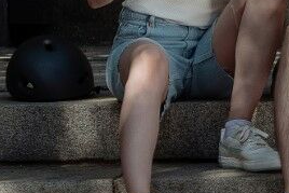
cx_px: 486
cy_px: -46
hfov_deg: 7.4
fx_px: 2185
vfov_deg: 5.0
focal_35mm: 272
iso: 100
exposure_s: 1/1250
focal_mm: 45
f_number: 2.8
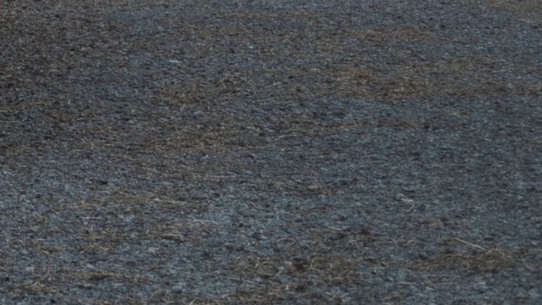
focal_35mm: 139
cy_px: -267
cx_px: -295
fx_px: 1997
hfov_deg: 14.3
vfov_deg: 8.4
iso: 450
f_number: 4
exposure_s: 1/60
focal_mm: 24
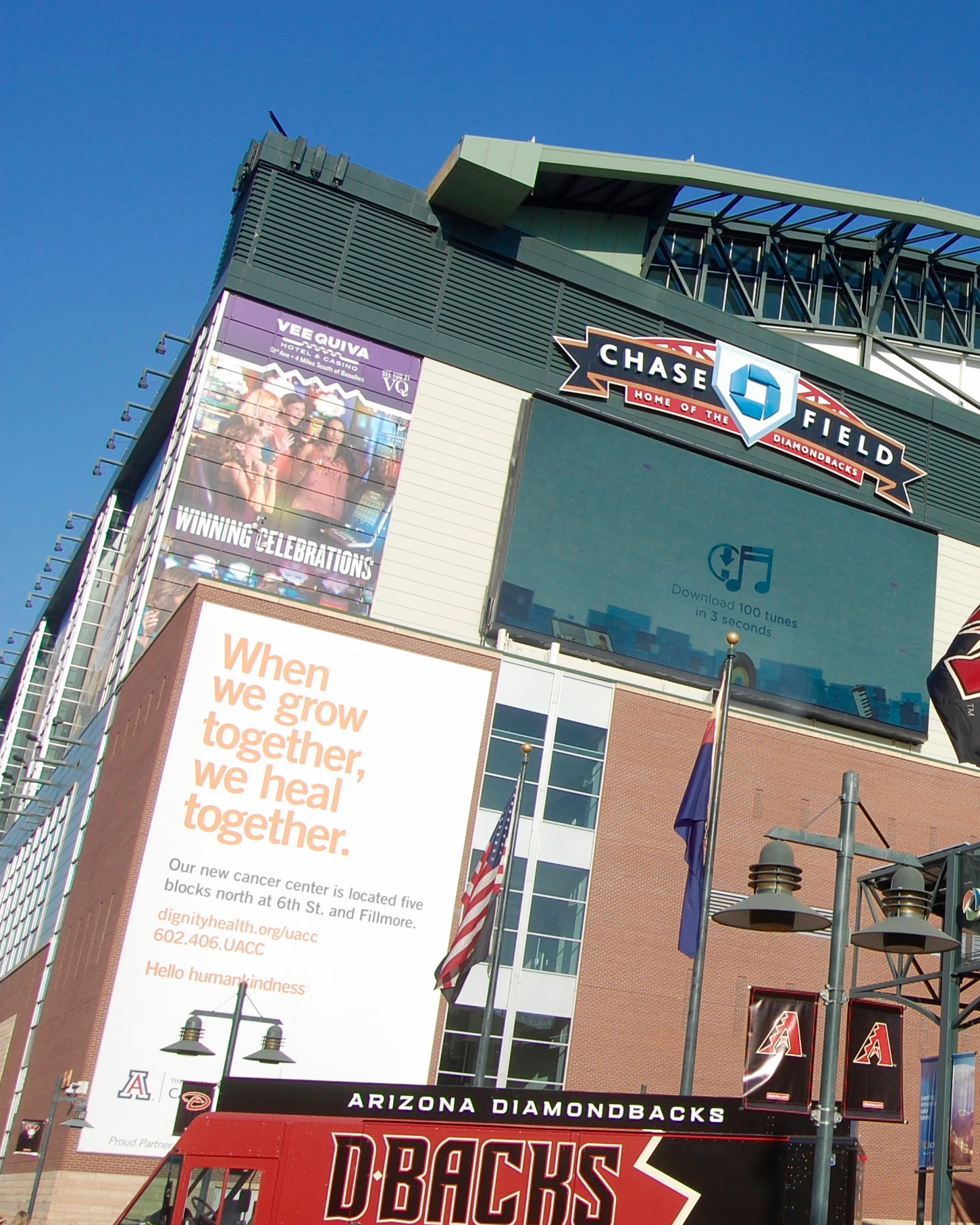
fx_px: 1522
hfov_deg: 32.4
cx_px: 1014
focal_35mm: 42
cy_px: 567
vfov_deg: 43.8
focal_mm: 18
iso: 200
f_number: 10
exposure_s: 1/400
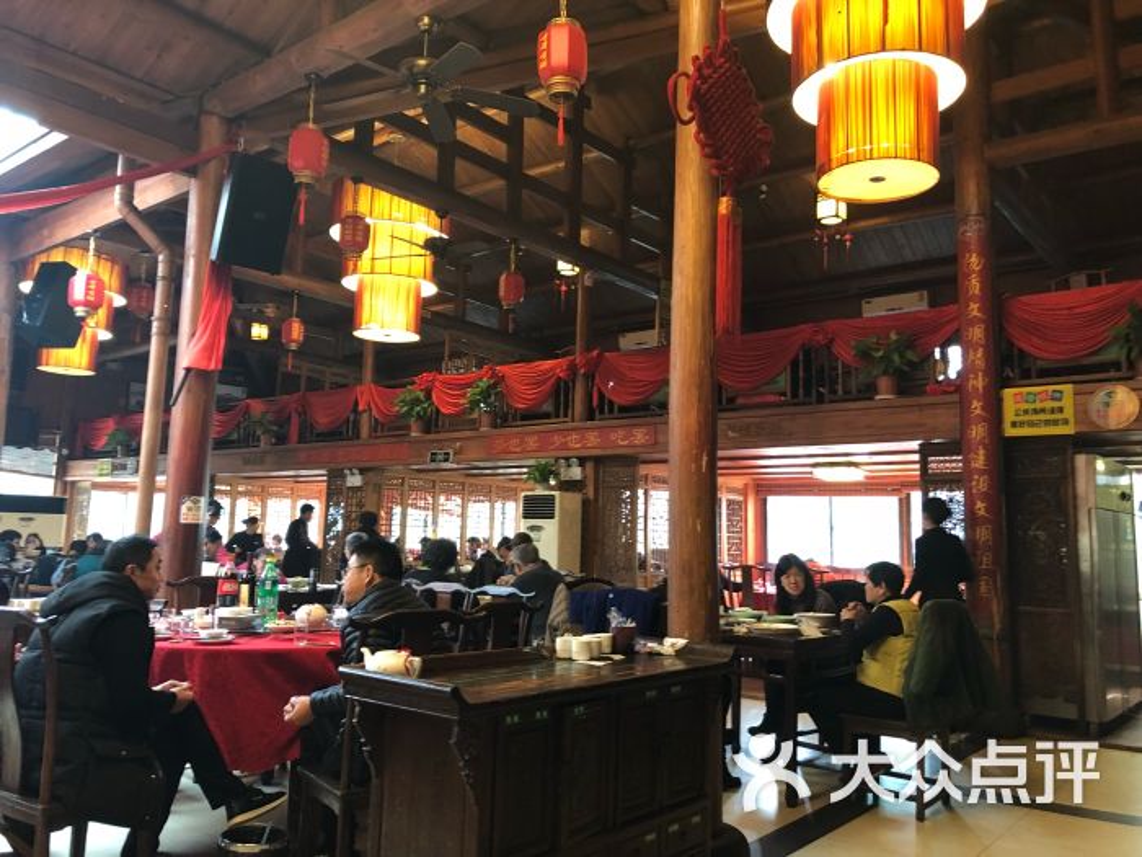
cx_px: 571
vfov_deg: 48.2
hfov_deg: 61.7
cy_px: 428
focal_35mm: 29
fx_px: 957
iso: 320
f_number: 1.8
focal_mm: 3.99
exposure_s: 1/50
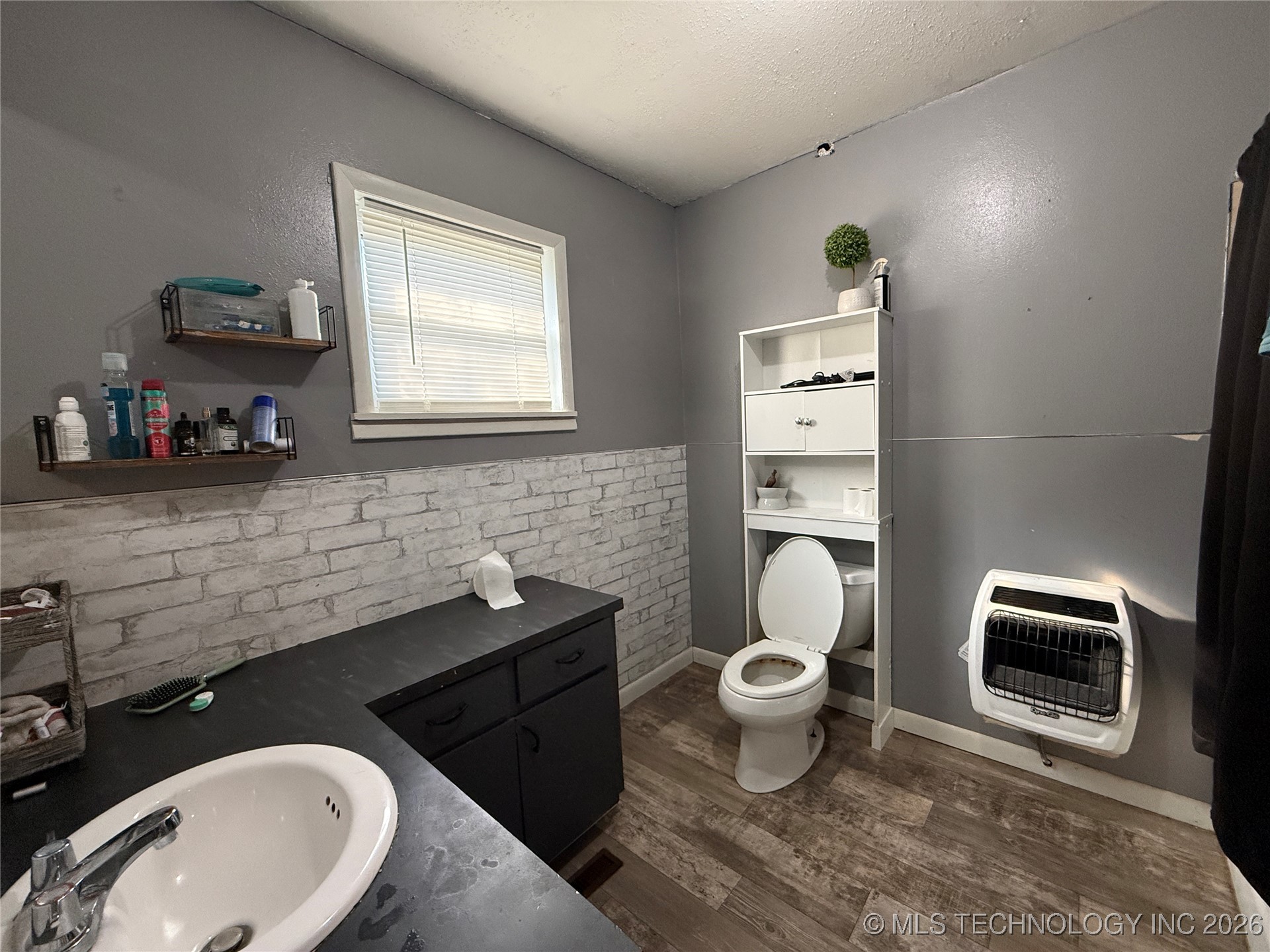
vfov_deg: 85.7
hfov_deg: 102.1
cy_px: 476
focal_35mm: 14
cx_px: 635
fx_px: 514
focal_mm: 2.22
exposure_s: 1/120
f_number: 2.2
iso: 640
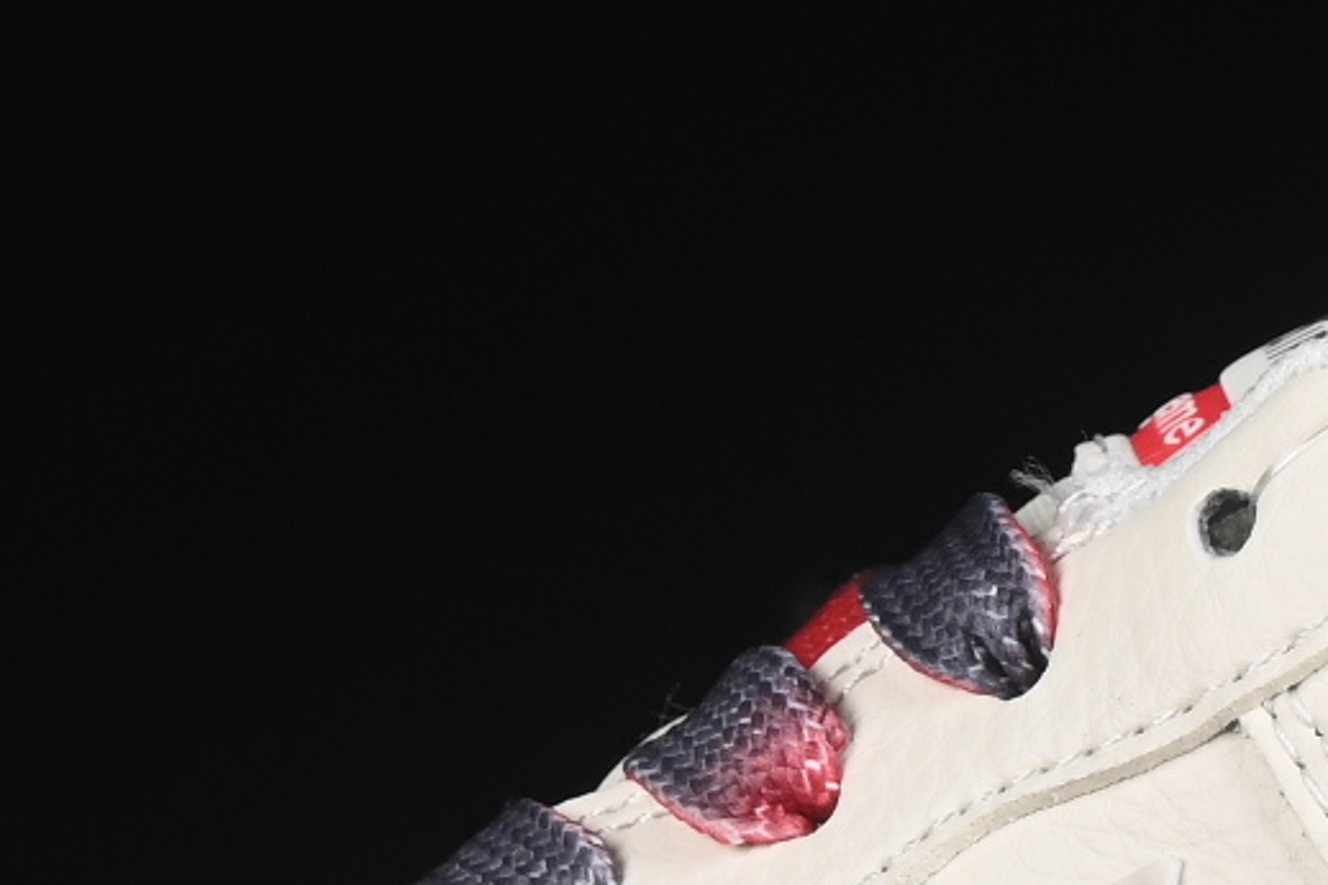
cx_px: 828
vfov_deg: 3.4
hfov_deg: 5.1
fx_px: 14861
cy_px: 1024
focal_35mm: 403
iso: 160
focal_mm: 50
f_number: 8
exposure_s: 1/100
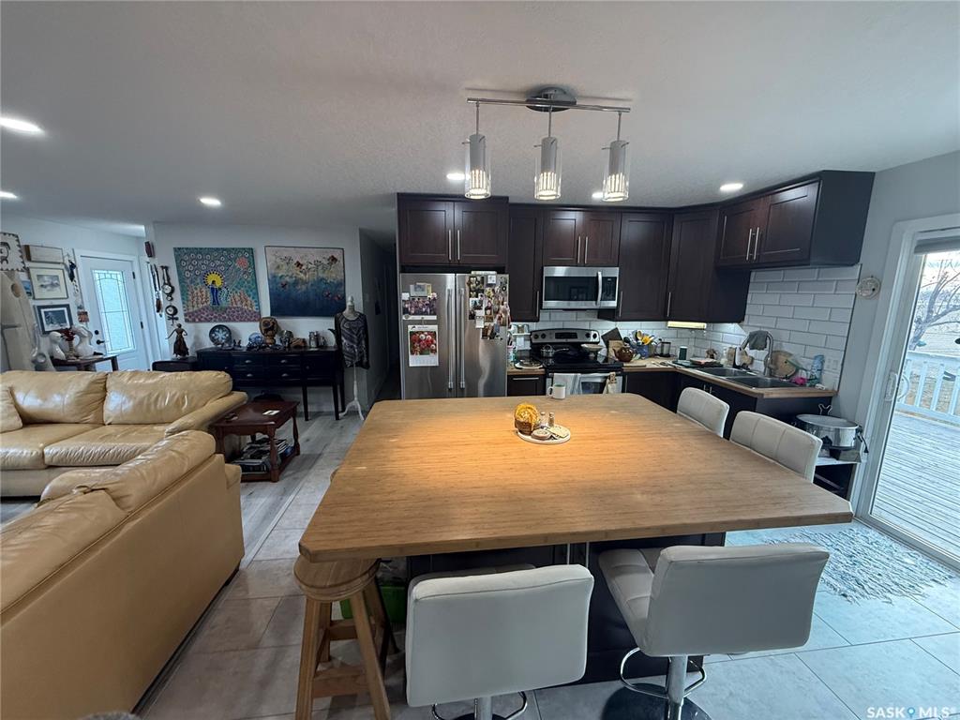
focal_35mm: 14
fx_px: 388
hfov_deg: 102.1
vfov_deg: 85.7
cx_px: 480
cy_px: 360
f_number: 2.2
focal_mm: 2.22
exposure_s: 1/120
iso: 250
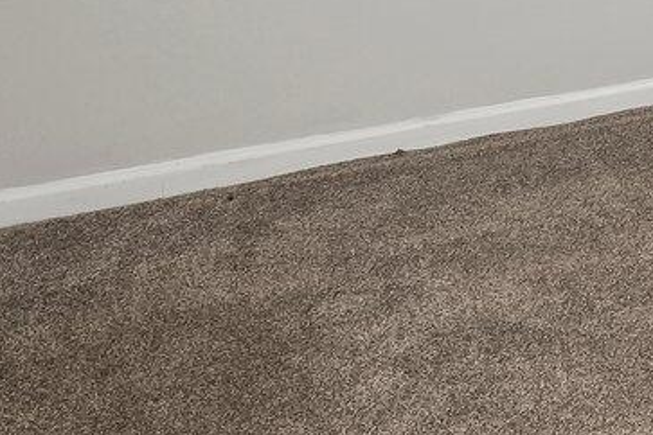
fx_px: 1433
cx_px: 1337
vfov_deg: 14.9
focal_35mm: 79
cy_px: -367
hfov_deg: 17.5
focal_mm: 14
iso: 400
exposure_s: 1/3
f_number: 8
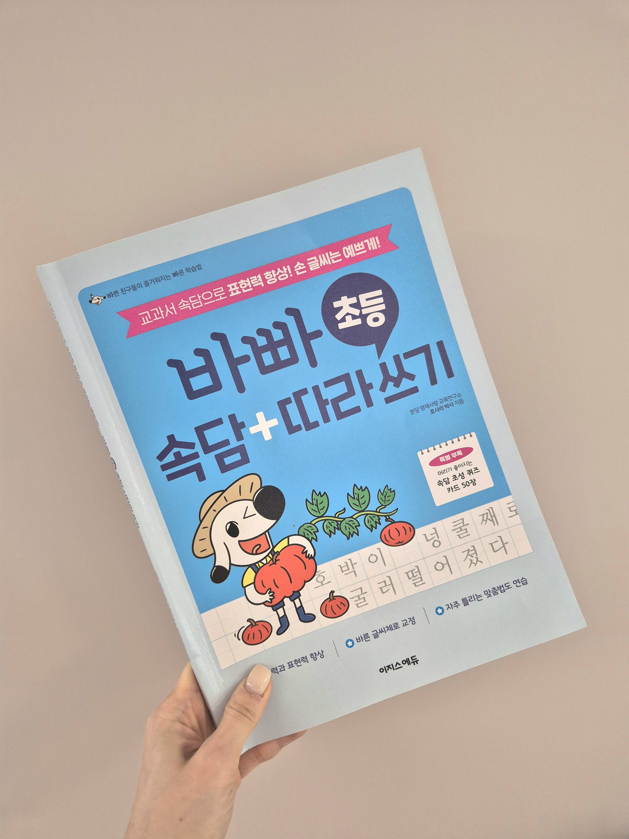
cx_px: 314
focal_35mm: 23
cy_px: 420
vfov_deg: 73.9
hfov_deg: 58.9
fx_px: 557
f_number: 1.8
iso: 400
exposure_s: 1/120
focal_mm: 5.4
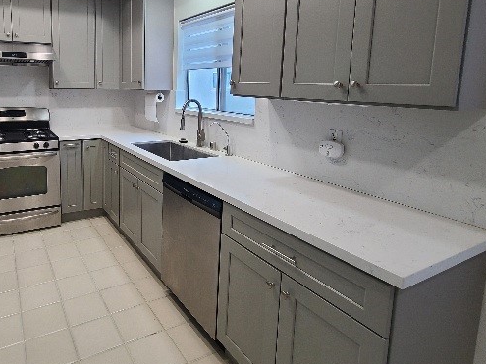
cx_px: 152
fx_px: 295
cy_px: 123
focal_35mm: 21
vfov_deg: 61.9
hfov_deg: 75.9
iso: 160
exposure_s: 1/60.2
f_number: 2.2
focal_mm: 2.2
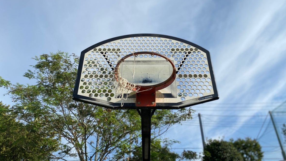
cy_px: 80
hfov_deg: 66.1
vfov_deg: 40.2
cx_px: 145
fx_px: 220
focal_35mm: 29
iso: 32
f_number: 1.8
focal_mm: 4.25
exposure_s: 1/3846
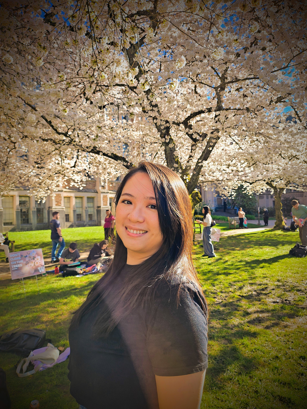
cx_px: 154
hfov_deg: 56.8
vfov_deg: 71.6
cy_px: 204
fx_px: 284
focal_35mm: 24
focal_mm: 5
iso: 50
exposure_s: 1/788
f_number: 1.8
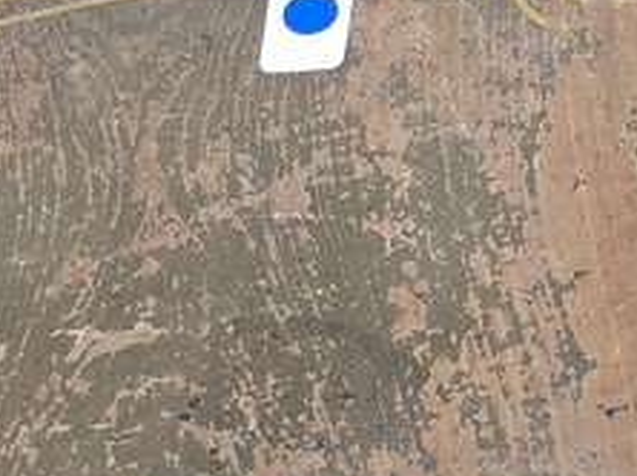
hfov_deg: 12.0
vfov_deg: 9.3
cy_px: -62
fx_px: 2886
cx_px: 954
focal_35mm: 157
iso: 250
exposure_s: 1/42
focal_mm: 6.3
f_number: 1.7
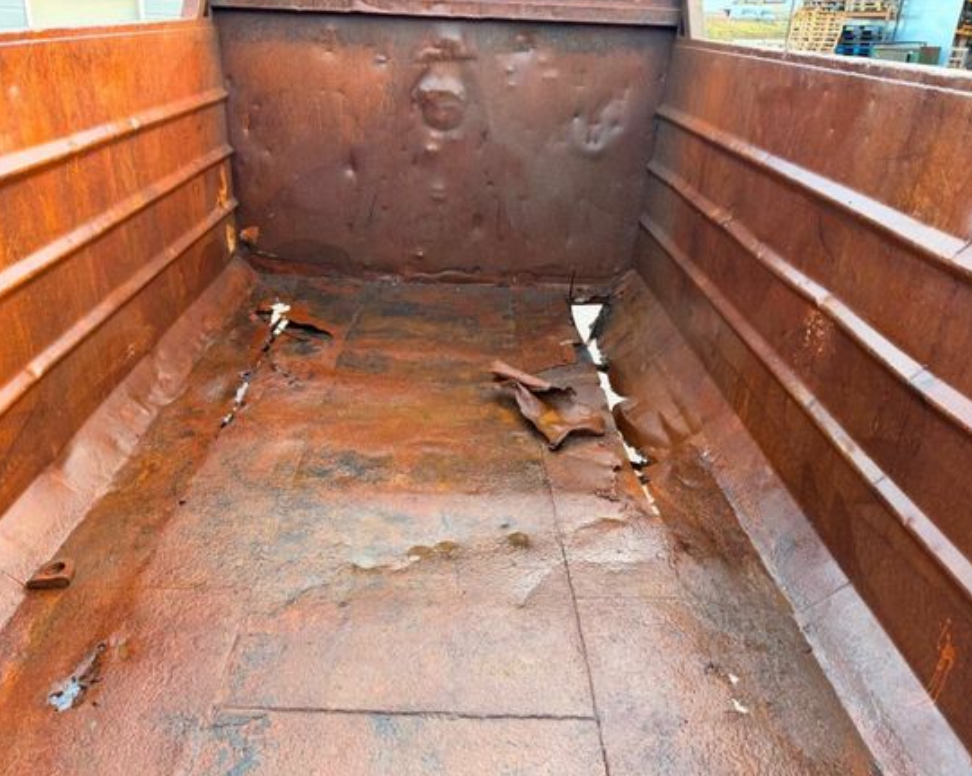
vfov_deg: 54.9
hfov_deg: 65.9
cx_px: 444
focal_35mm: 26
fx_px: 747
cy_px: 375
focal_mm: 6.76
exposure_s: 1/121
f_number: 1.78
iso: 200
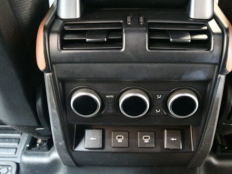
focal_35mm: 43
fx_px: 288
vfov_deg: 33.6
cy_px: 87
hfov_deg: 43.8
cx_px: 125
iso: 12800
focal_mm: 26
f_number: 3.8
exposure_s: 1/15
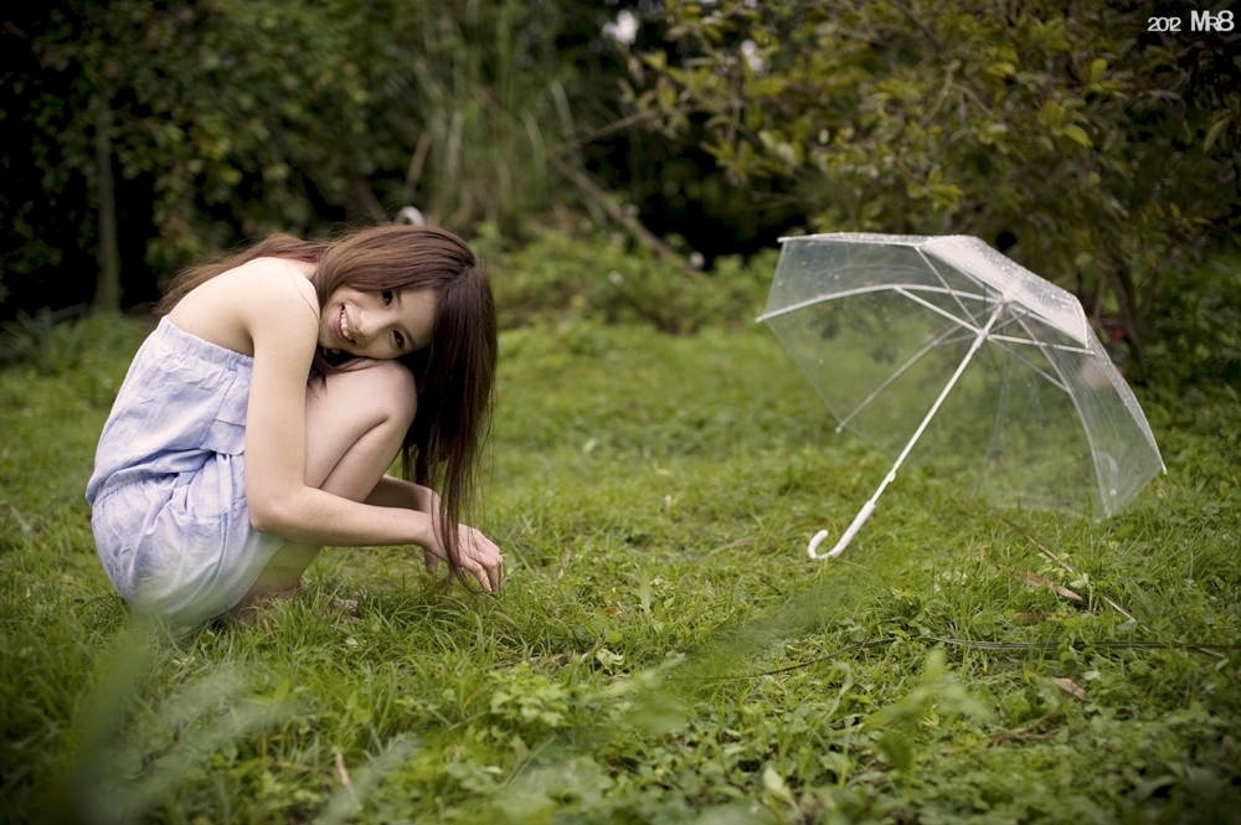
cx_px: 620
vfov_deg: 26.9
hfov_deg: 39.6
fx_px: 1722
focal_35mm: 50
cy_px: 412
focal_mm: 50
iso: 500
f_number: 2
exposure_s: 1/800
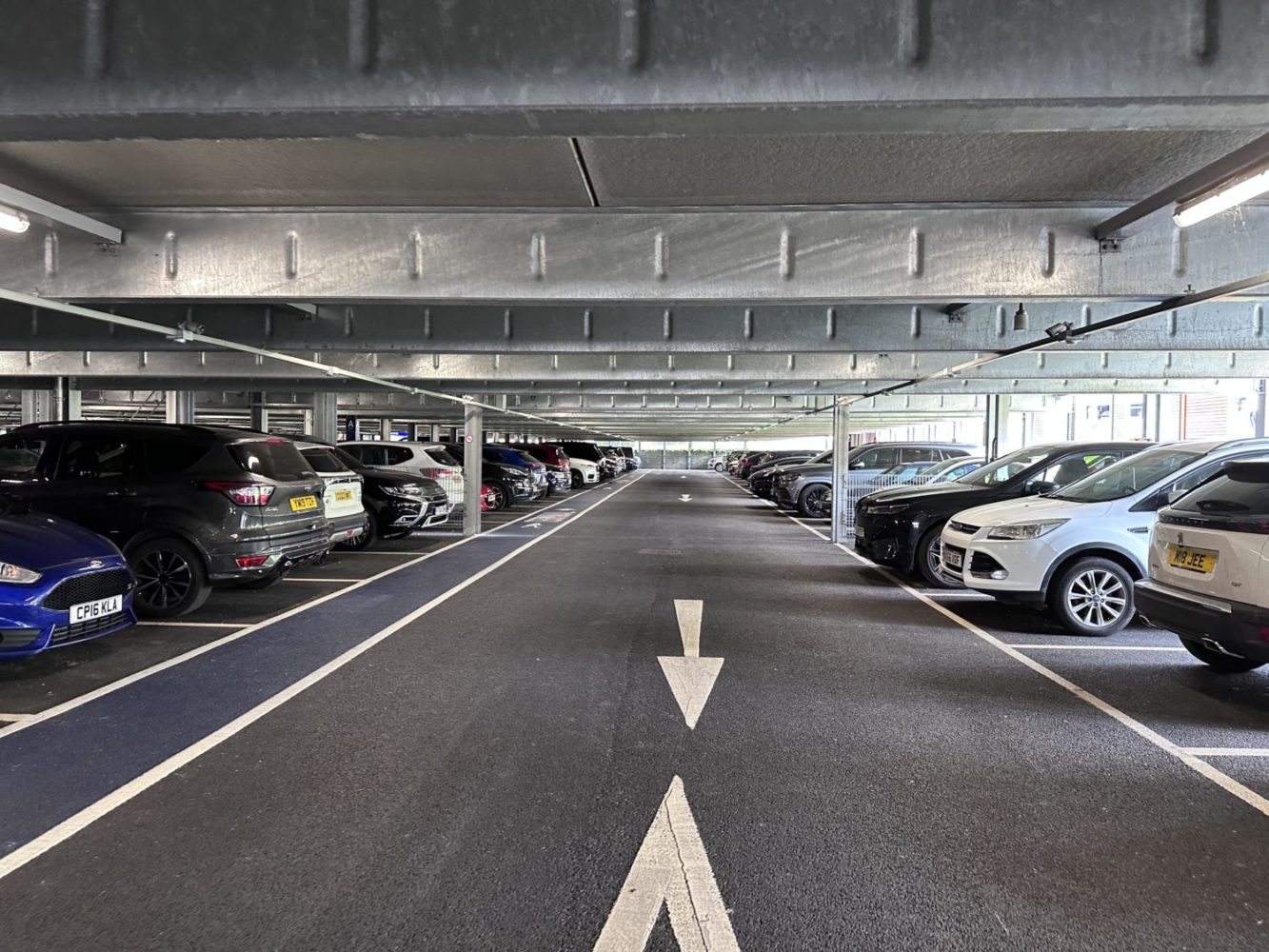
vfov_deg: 56.8
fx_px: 880
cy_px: 476
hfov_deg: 71.6
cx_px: 634
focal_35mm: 24
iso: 320
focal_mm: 6.86
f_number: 1.78
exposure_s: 1/50
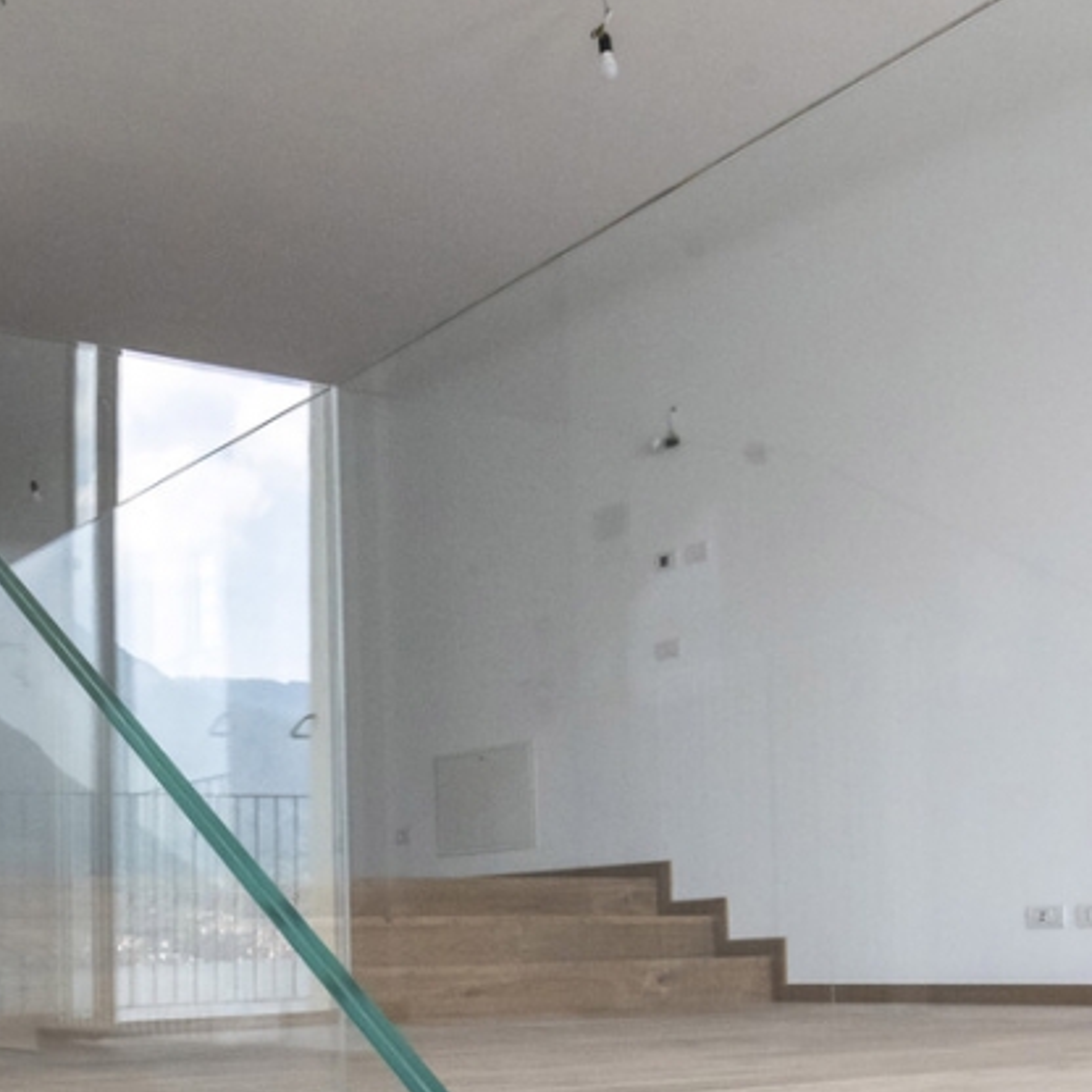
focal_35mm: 46
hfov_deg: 35.6
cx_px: 226
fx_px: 1642
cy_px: 936
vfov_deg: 35.1
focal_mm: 15
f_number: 11
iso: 2200
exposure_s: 1/250
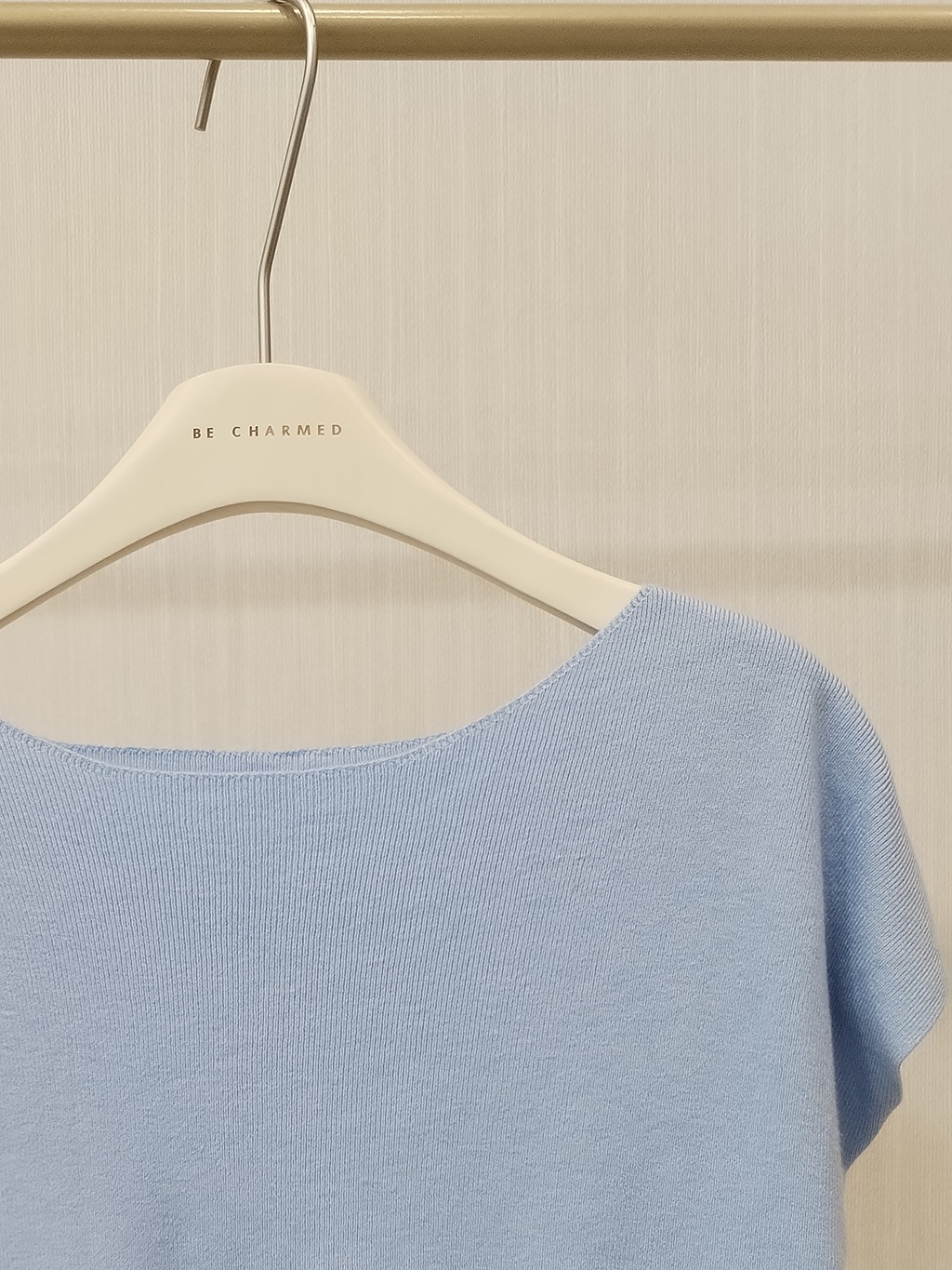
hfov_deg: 28.2
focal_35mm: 51
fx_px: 1870
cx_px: 266
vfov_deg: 35.9
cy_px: 1071
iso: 437
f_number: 1.8
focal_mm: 4.75
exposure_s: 1/60
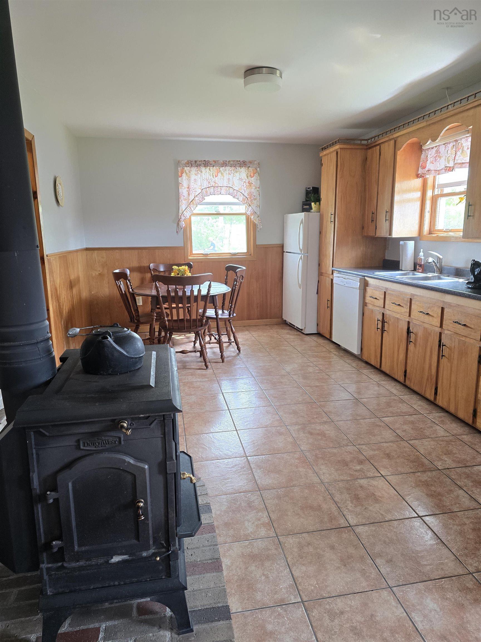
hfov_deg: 58.9
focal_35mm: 23
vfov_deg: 73.9
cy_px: 321
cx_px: 240
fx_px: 426
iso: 320
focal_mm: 6.3
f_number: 1.7
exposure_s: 1/120
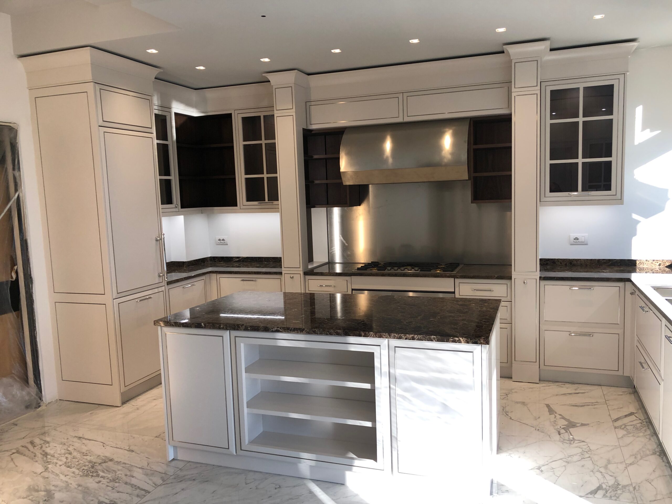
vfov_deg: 49.7
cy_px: 252
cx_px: 336
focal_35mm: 28
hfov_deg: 63.4
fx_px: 544
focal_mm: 4
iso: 40
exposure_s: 1/100
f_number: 1.8
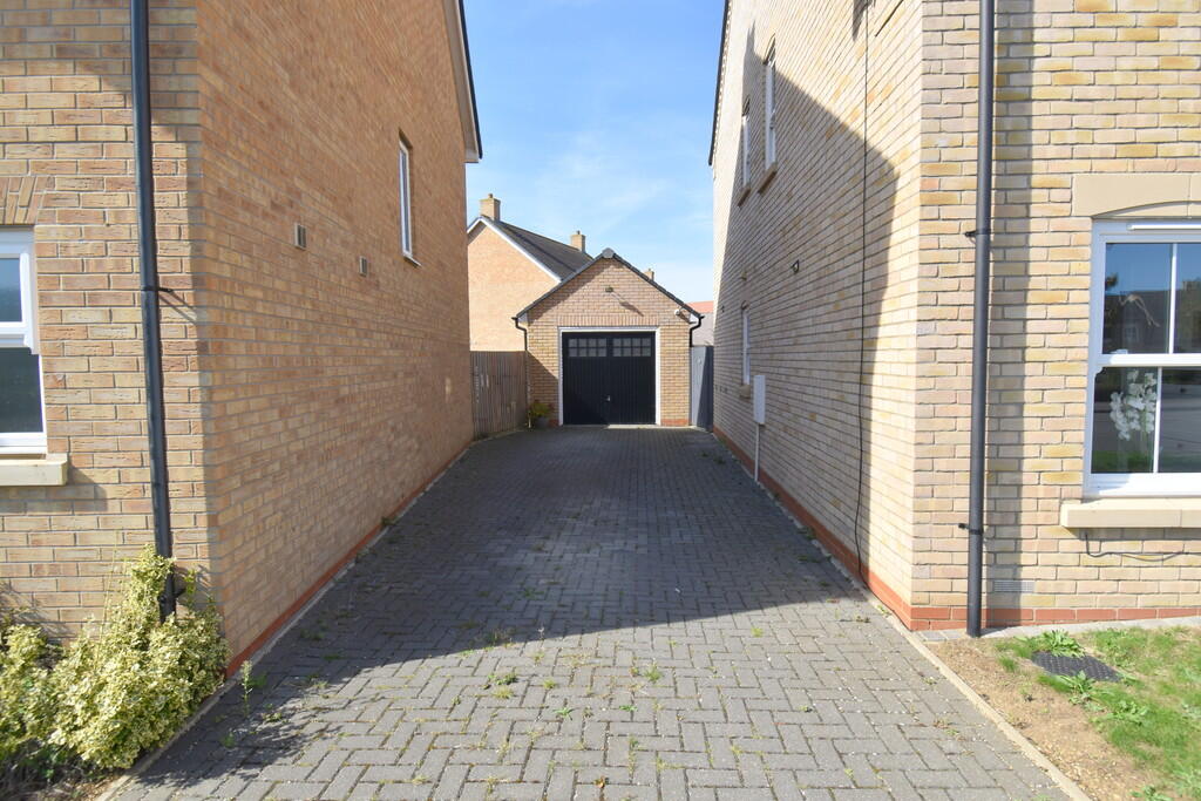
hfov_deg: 90.0
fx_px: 601
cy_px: 400
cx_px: 600
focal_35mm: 18
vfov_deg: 67.4
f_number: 8
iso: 125
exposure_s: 1/250
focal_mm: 12
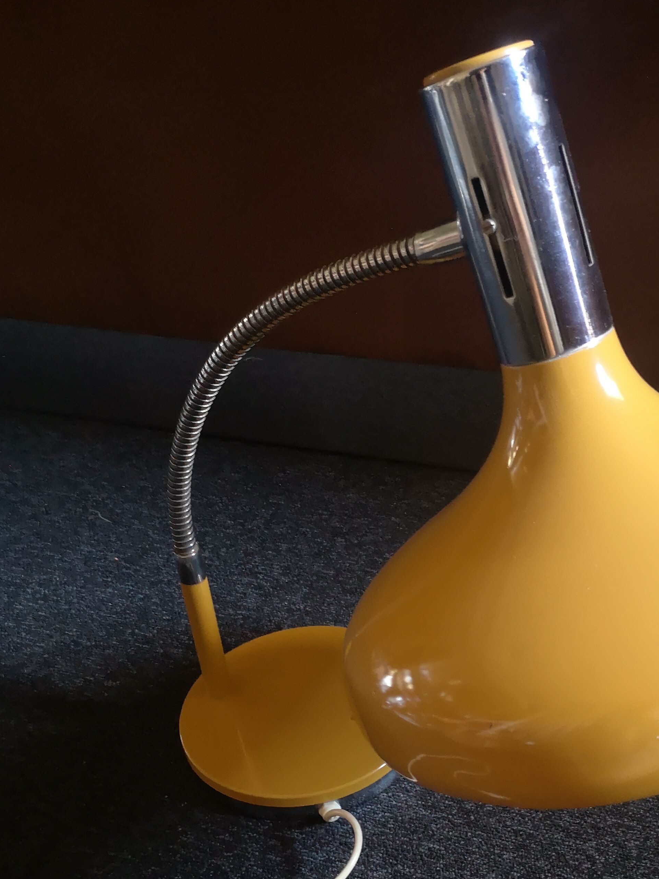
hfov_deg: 33.9
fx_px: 1066
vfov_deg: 43.3
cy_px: 664
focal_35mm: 42
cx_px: 462
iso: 500
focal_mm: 3.95
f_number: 1.8
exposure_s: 1/25
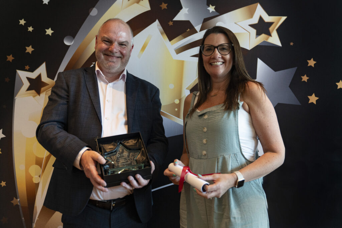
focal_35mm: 33
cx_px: 171
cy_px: 114
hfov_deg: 57.2
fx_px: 314
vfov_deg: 40.0
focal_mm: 33
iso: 2000
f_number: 2.8
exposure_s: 1/60
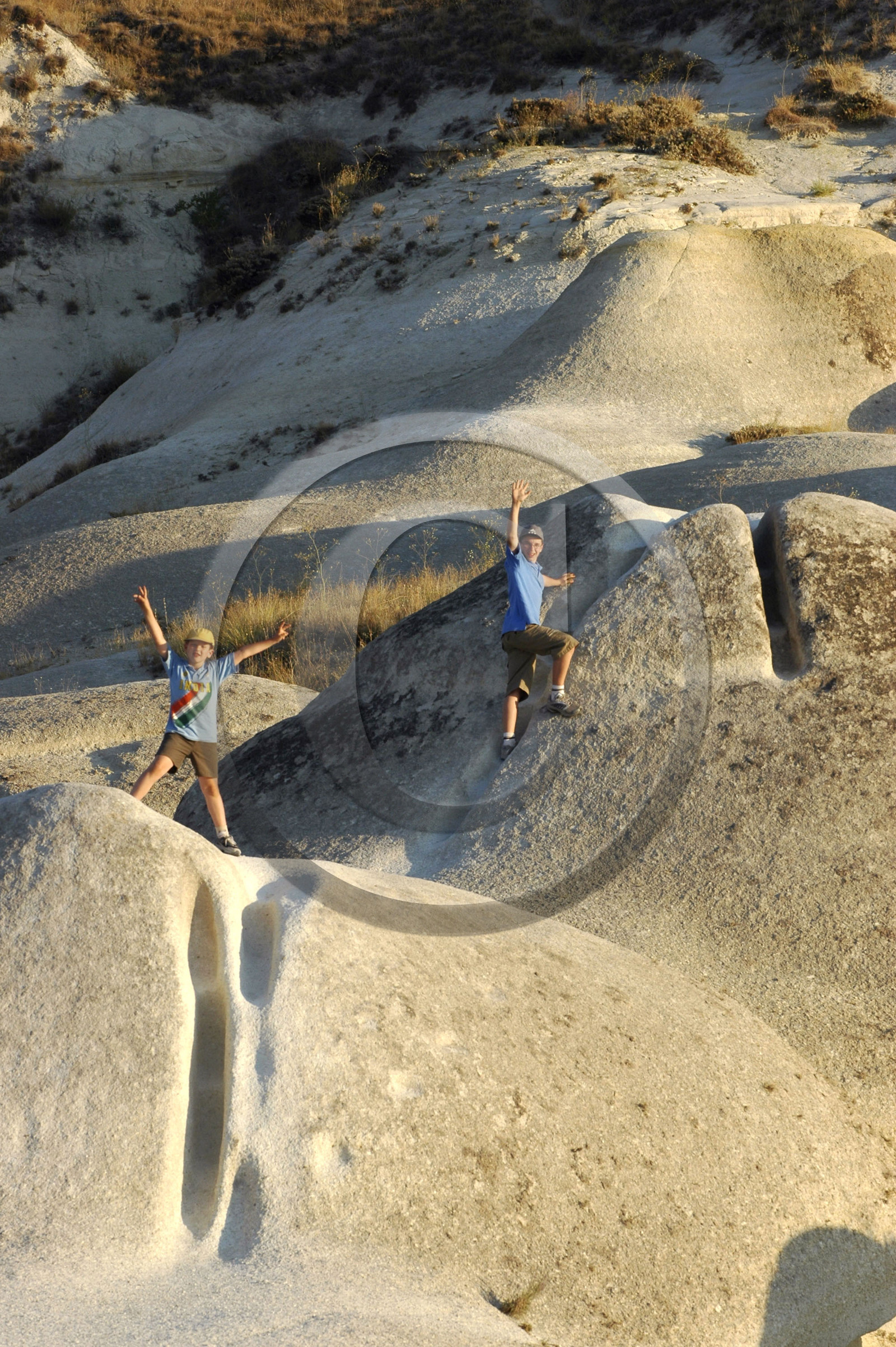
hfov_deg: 5.2
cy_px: 674
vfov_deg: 7.9
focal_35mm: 262
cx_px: 448
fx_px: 9816
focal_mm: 175
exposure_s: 1/320
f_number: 7.1
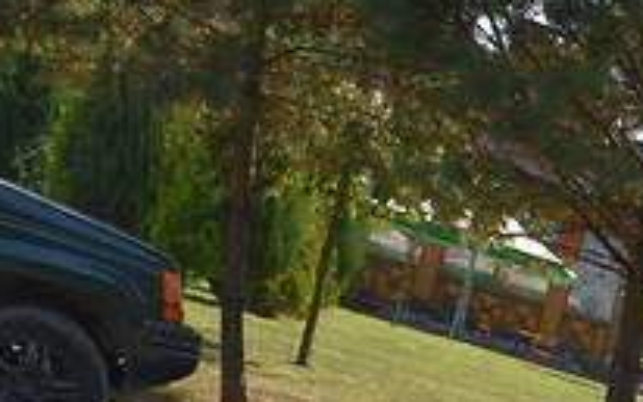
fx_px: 1666
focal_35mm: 95
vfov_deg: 12.2
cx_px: 1189
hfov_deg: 17.4
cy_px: 802
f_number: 8
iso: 200
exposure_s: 1/250
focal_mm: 24
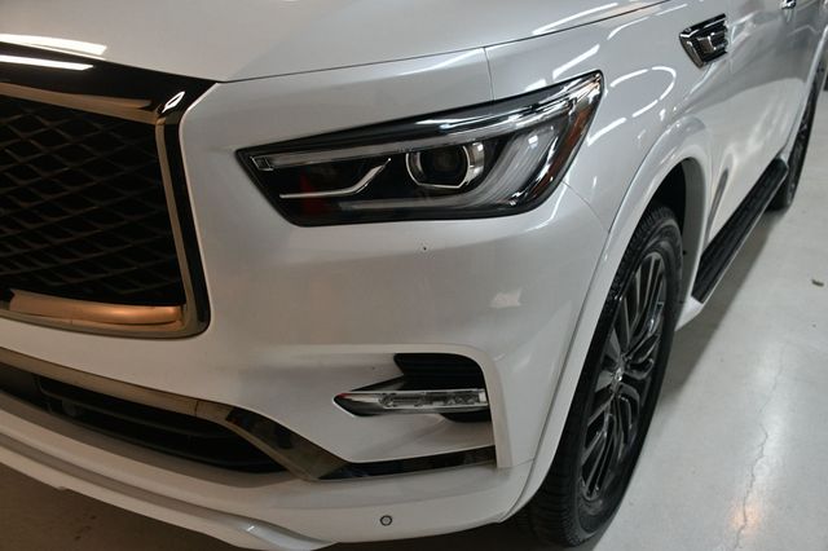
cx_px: 414
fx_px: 782
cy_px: 276
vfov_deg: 38.8
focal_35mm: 34
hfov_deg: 55.8
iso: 800
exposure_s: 1/125
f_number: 3.8
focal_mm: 23
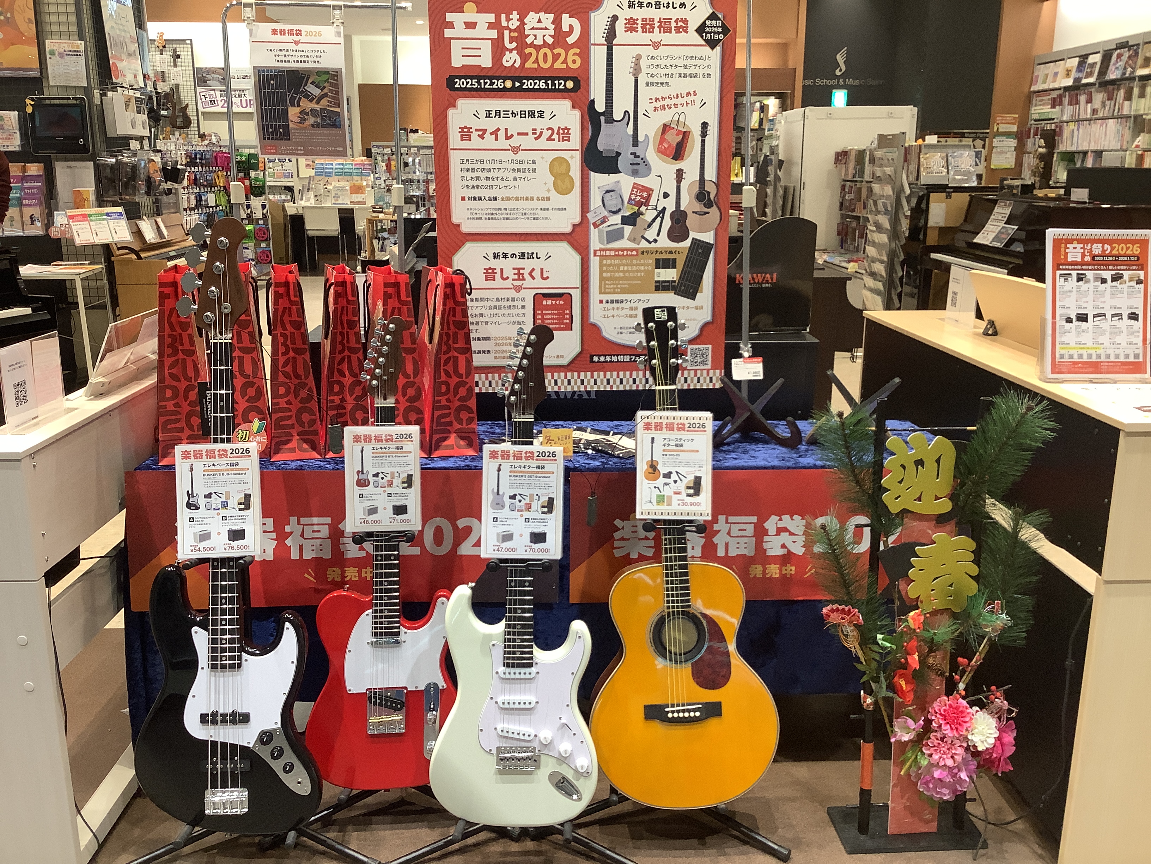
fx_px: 1031
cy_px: 432
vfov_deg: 45.4
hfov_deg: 58.4
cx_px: 576
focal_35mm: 31
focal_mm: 3.3
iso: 80
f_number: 2.4
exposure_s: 1/50
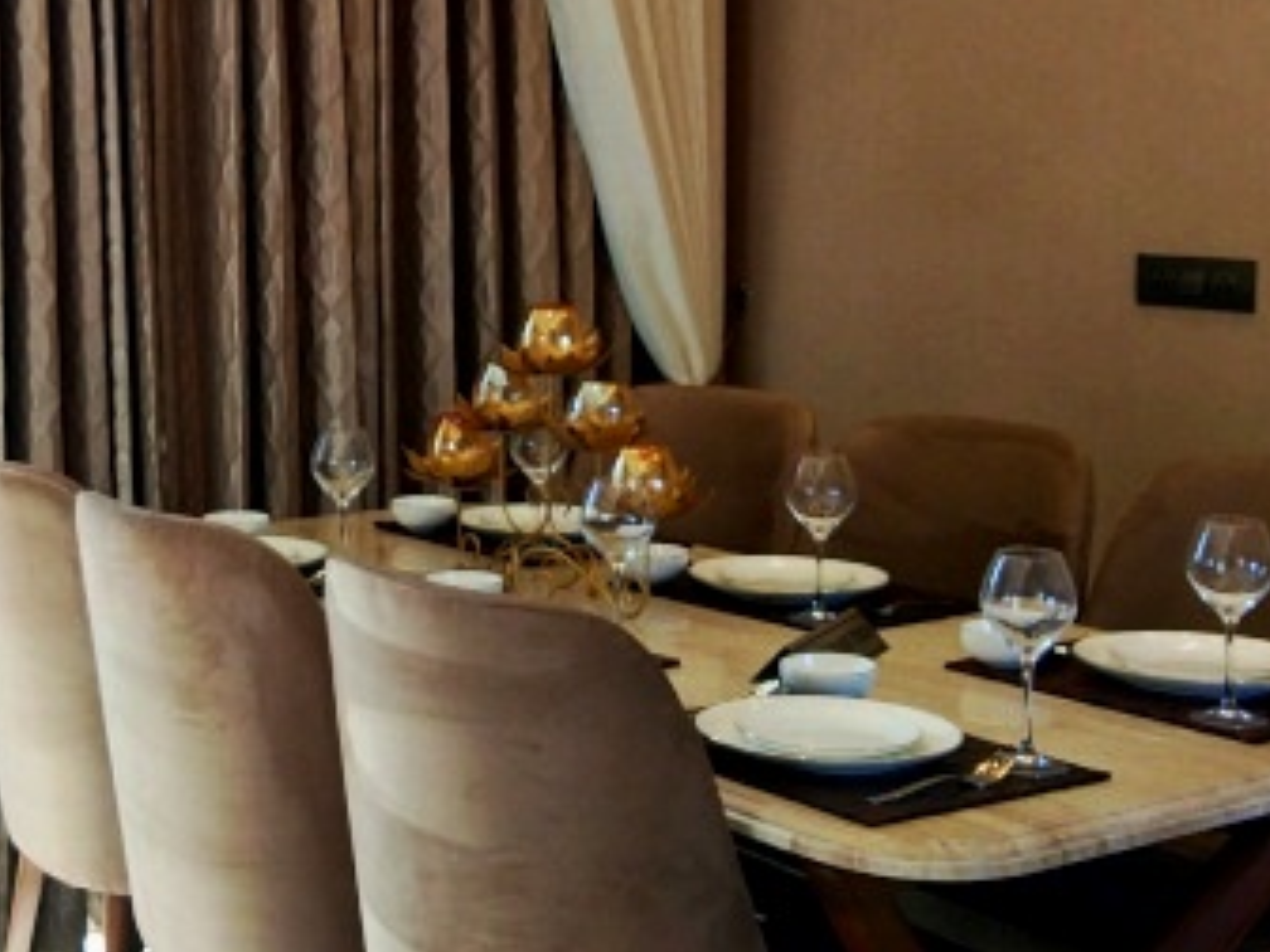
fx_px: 2531
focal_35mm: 69
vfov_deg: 21.2
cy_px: 276
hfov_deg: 27.7
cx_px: 276
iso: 135
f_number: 2
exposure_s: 1/100
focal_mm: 3.55
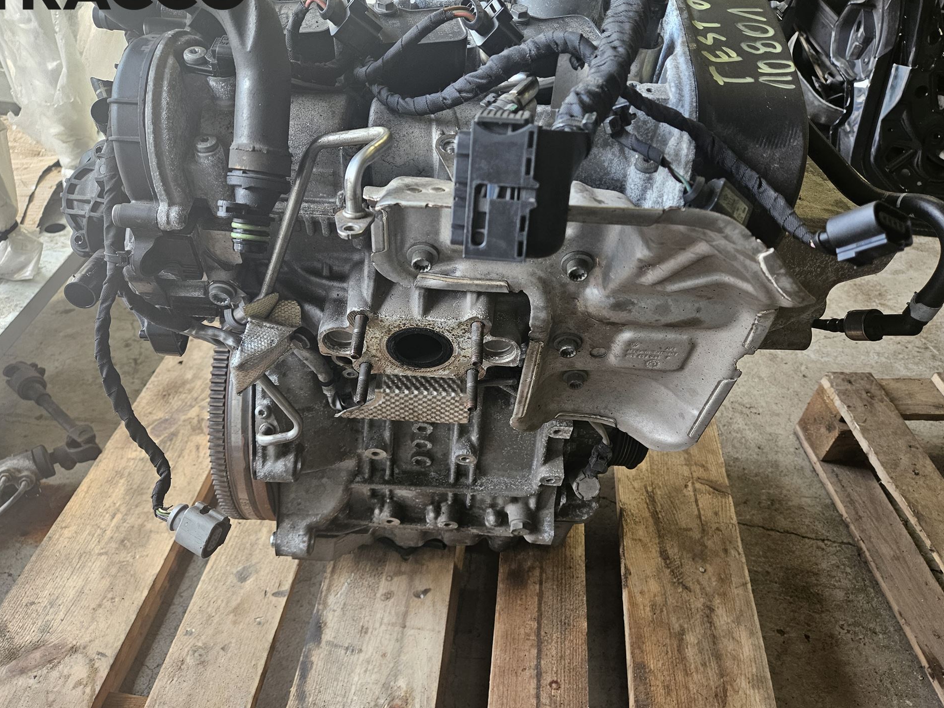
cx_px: 454
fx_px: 682
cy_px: 341
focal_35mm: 25
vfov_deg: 54.9
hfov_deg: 69.4
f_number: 1.8
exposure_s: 1/100
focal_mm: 5.4
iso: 160
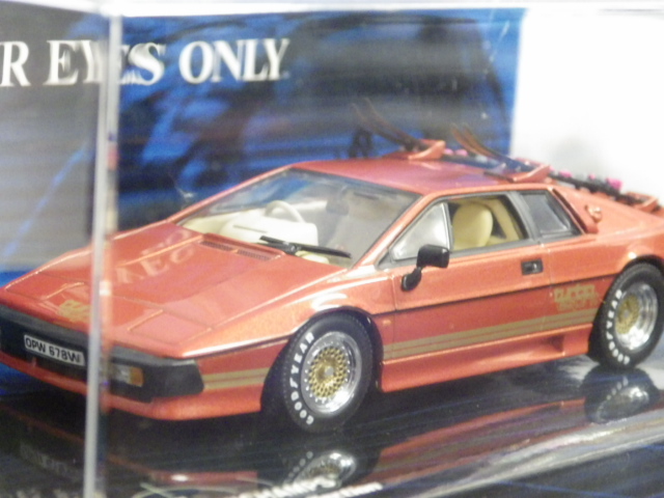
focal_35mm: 103
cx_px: 332
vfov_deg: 14.4
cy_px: 249
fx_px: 1976
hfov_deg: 19.1
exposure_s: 1/20
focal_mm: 18.4
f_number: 4.6
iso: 1600
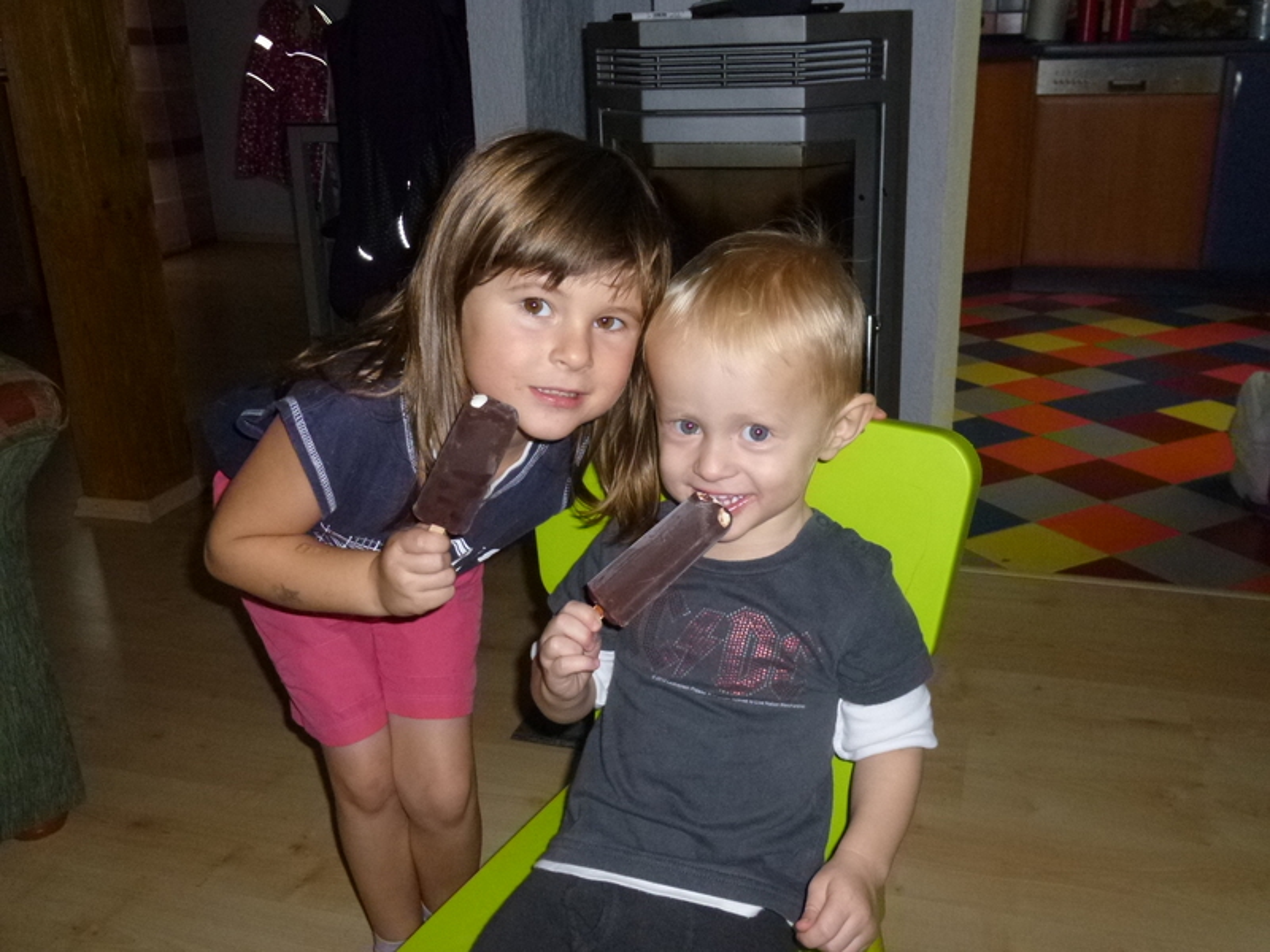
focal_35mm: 31
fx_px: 1137
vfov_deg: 45.4
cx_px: 635
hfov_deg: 58.4
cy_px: 476
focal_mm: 5.6
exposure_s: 1/125
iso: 400
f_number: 3.4
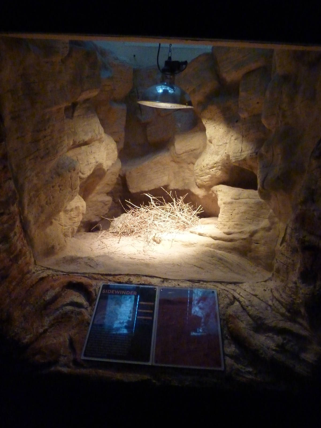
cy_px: 214
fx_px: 309
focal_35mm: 25
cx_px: 160
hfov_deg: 54.9
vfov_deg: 69.4
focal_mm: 4.1
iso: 800
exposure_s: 1/50
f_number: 3.3
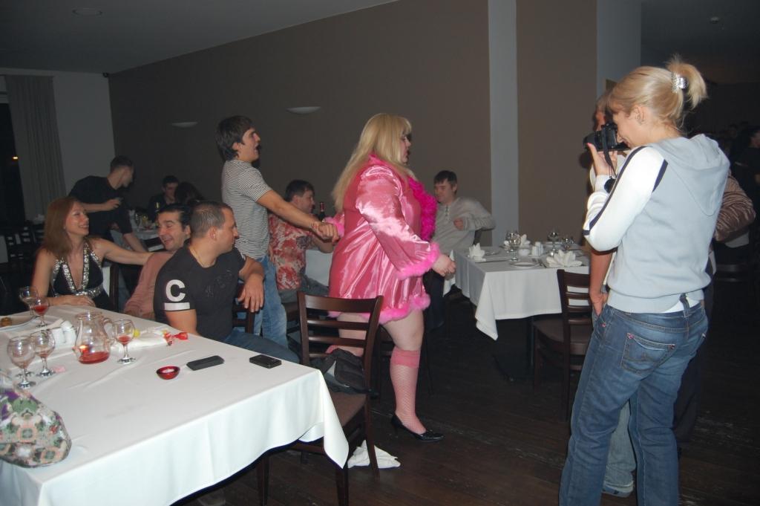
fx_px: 570
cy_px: 253
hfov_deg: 67.4
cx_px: 380
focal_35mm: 27
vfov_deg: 47.9
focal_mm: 18
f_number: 3.5
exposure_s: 1/60
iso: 400
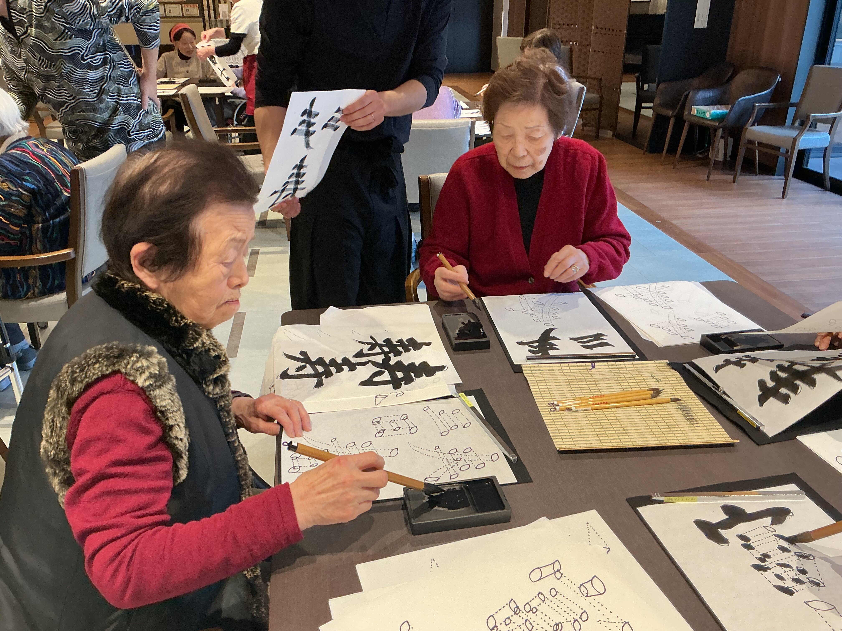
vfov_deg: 48.2
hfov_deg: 61.7
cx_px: 421
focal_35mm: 29
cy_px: 316
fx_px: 705
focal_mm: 3
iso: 64
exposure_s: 1/60
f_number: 1.8
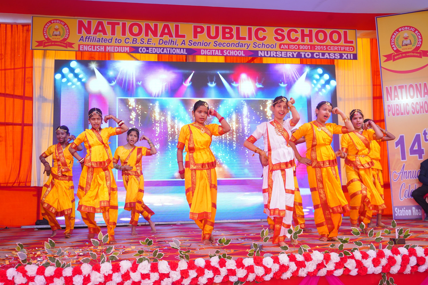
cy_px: 142
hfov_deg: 49.6
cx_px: 214
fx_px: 464
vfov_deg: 34.2
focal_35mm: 39
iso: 1000
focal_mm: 39
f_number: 5.6
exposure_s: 1/125
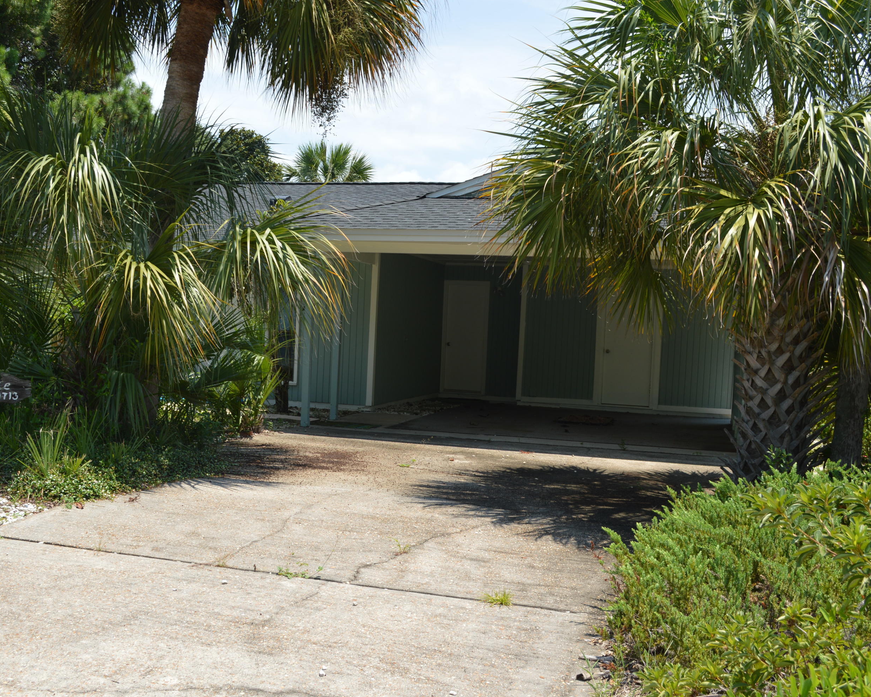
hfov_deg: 44.7
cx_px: 374
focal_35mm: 41
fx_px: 1057
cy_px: 351
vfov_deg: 36.5
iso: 100
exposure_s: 1/200
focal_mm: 24
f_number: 7.1
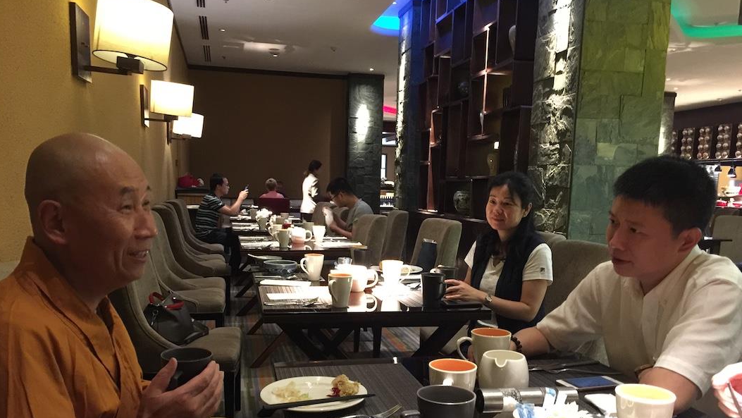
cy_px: 273
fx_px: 630
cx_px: 368
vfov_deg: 36.4
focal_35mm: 32
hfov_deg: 61.0
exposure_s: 1/8
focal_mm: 4.15
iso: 200
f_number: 2.2
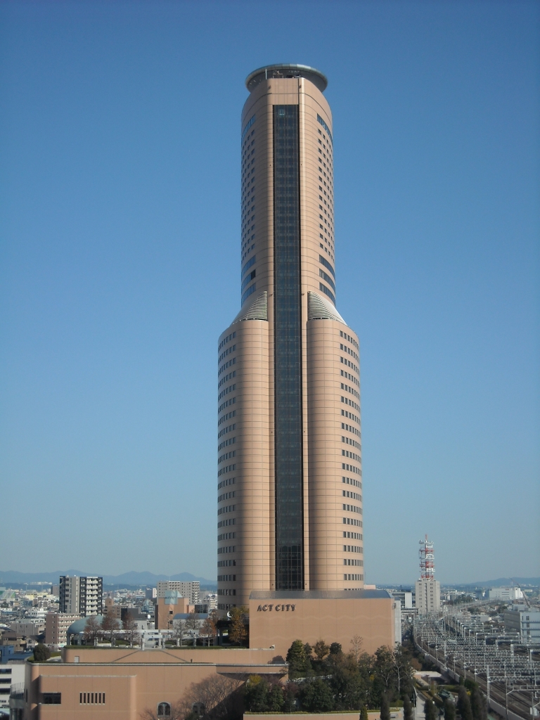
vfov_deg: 31.7
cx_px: 270
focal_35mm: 61
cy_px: 360
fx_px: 1269
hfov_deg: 24.0
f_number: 6.9
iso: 64
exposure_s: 1/239
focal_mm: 9.87
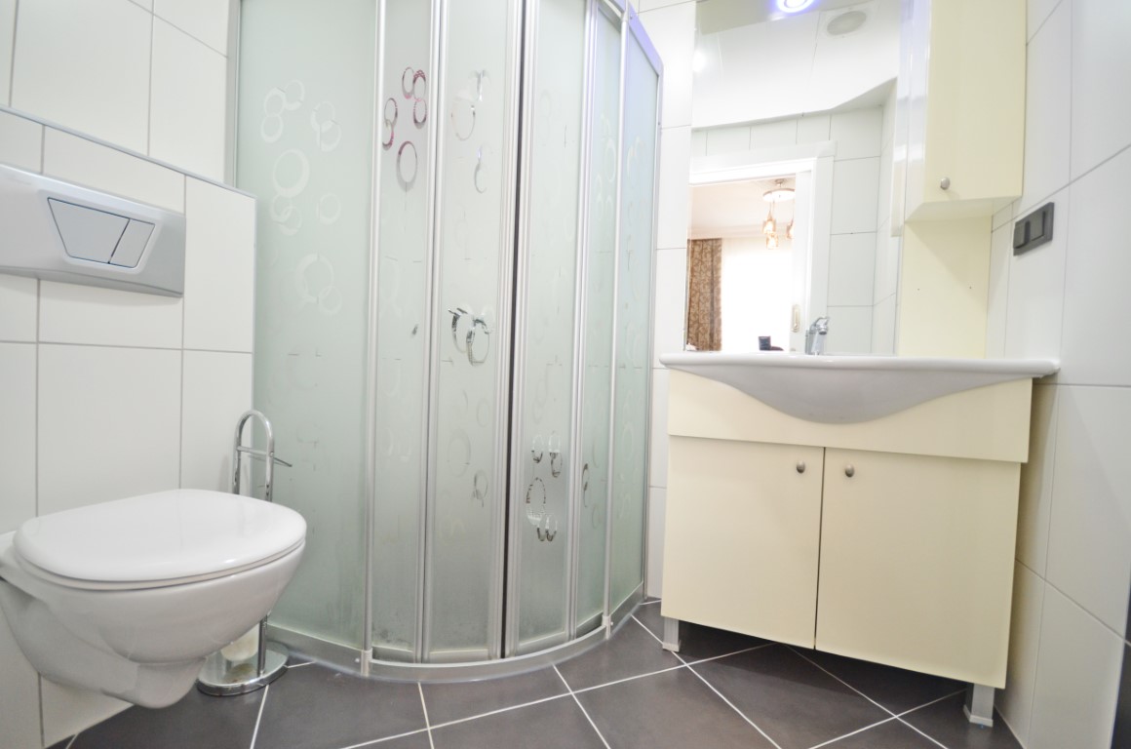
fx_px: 470
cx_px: 566
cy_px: 374
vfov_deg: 77.1
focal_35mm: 15
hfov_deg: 100.5
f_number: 4
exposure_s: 1/60
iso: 640
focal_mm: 10
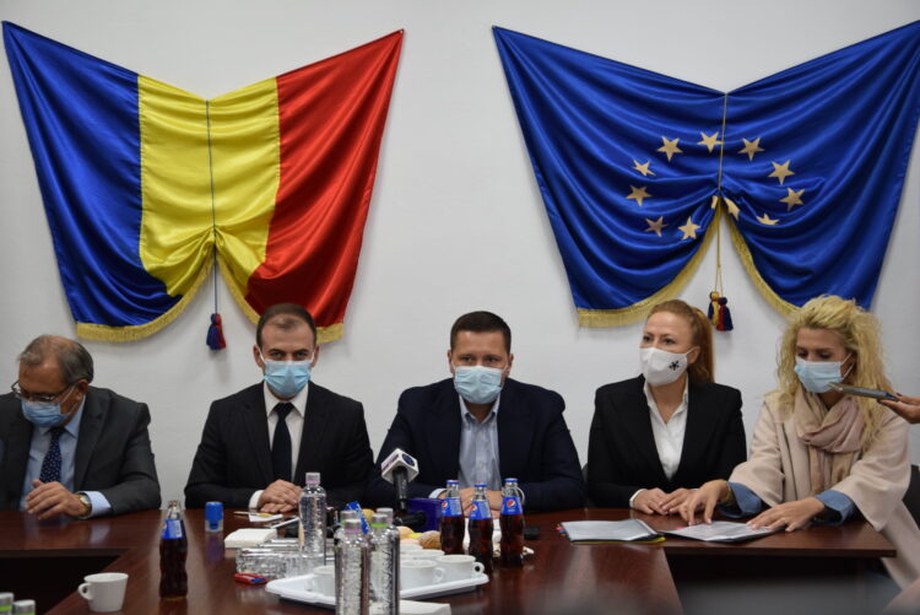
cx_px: 460
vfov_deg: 18.2
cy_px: 308
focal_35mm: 75
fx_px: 1918
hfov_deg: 27.0
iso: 640
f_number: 5
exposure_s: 1/60
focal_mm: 50
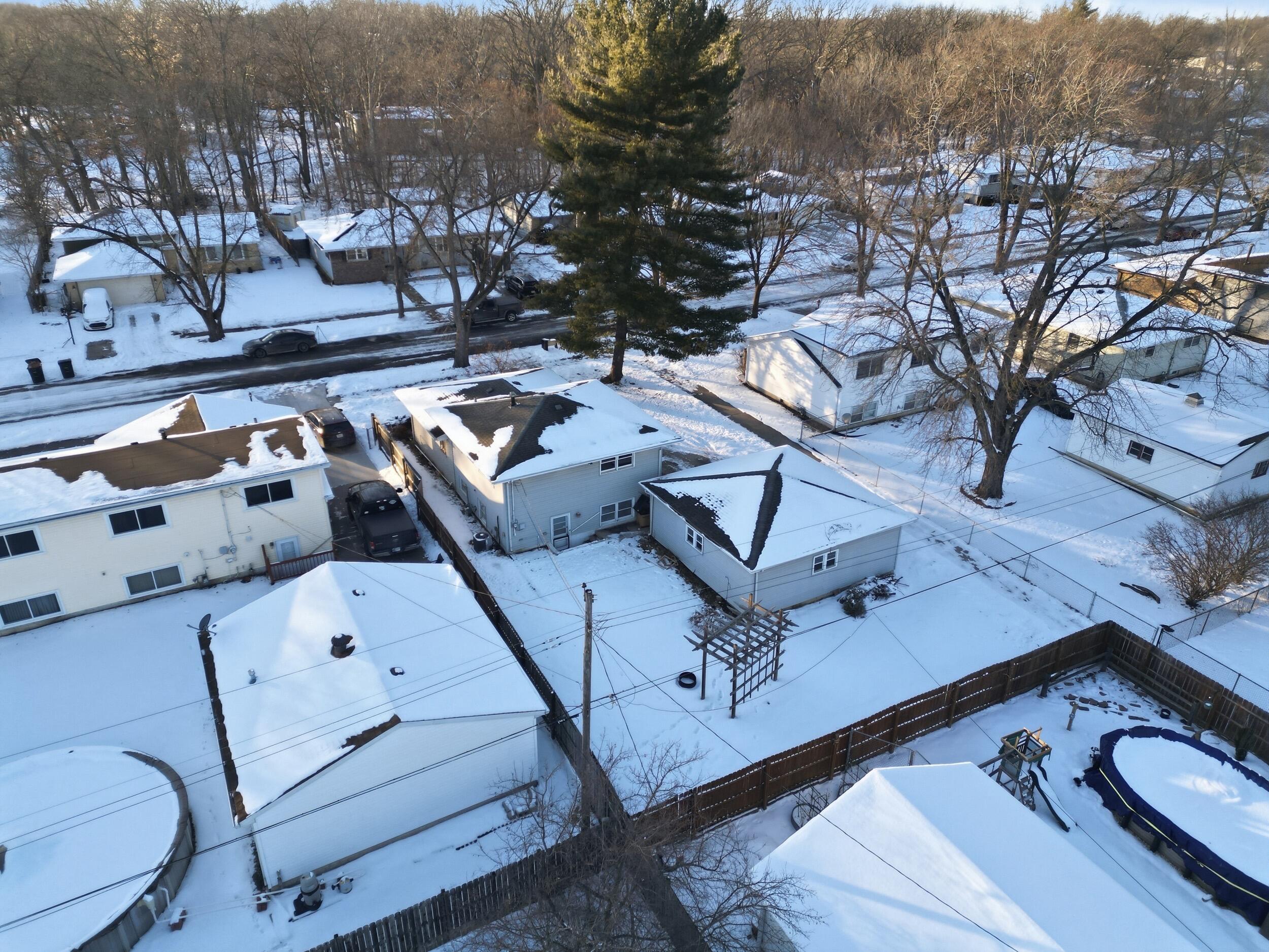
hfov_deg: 71.6
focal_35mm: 24
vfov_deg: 56.8
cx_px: 634
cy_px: 476
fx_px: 880
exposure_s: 1/500
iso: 130
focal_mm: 6.7
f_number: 1.7
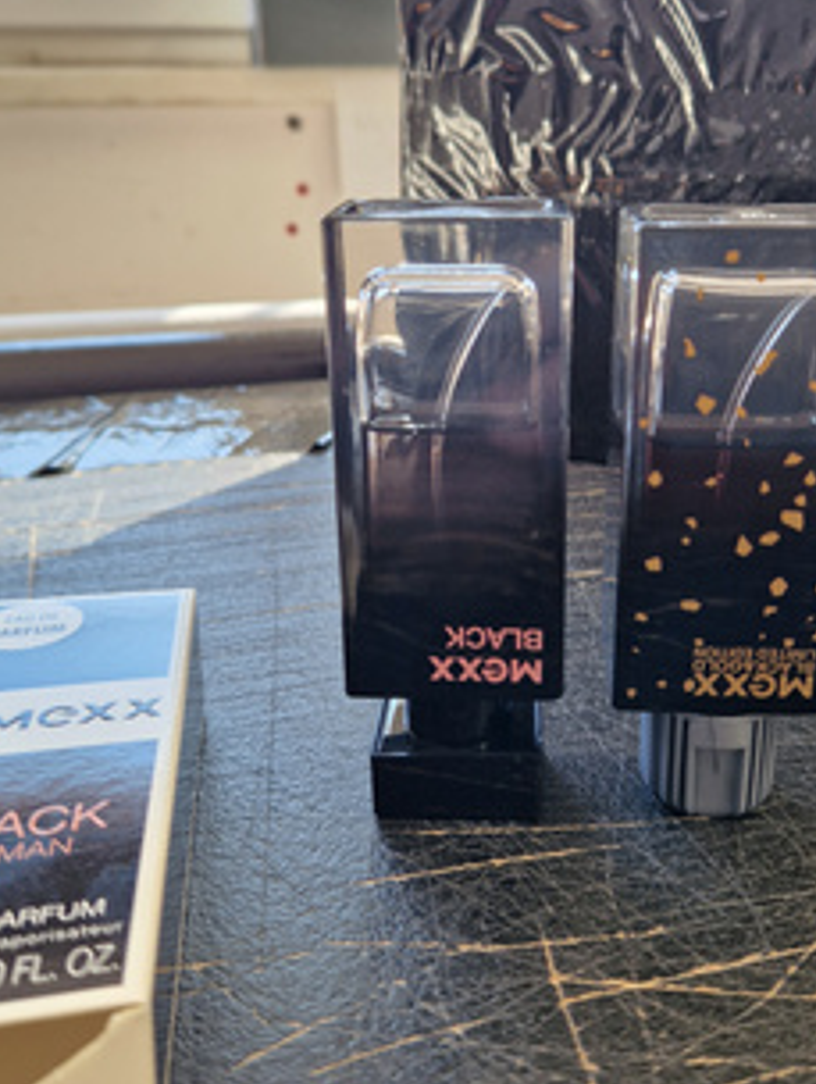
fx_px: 1066
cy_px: 464
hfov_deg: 41.7
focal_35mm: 34
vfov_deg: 53.7
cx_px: 485
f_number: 1.8
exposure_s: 1/100
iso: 80
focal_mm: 5.4
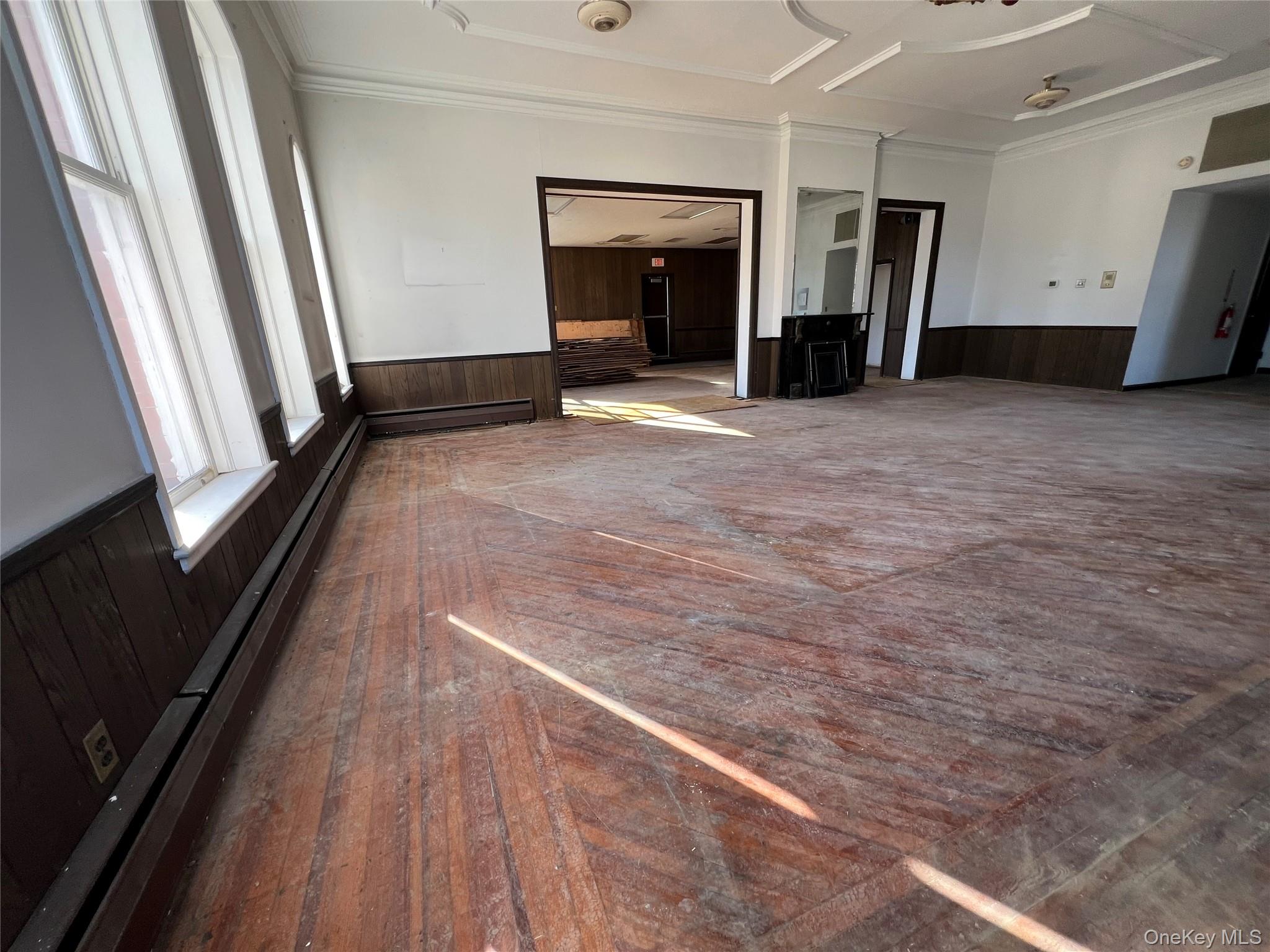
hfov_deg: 106.2
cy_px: 476
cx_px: 635
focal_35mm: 13
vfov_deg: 89.9
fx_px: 477
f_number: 1.8
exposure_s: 1/99
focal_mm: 1.57
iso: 50
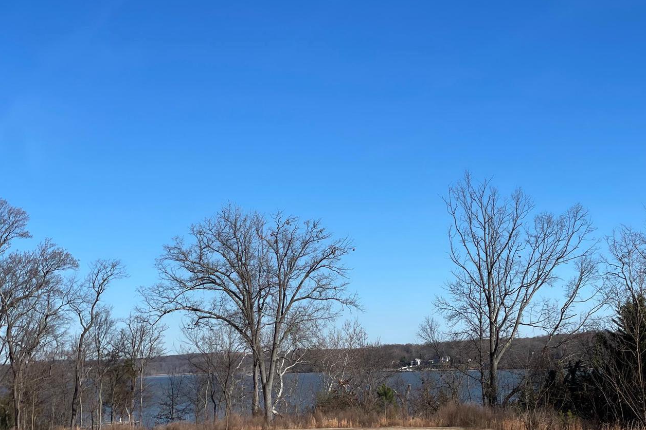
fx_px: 1112
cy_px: 233
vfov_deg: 21.9
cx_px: 369
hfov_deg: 32.3
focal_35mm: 62
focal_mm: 6
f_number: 2
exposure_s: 1/3195
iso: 32
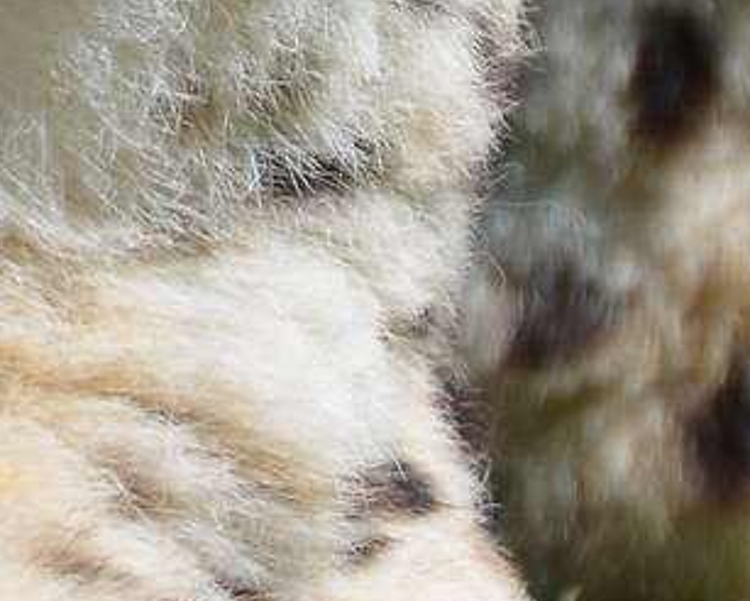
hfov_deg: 0.6
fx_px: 73186
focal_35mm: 3295
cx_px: 0
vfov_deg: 0.5
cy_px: -842
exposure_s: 1/400
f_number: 5.6
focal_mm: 300
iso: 100
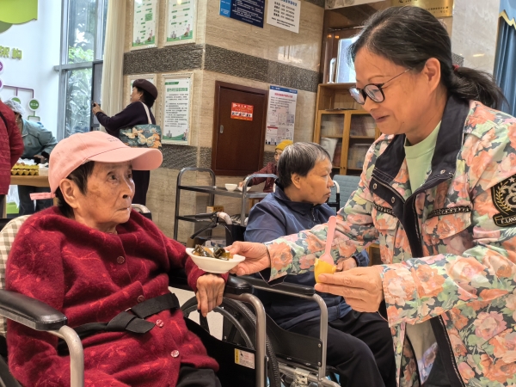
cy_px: 194
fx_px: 537
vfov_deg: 39.7
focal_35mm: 36
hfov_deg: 51.4
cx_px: 258
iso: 640
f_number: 4
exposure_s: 1/100
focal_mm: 5.75
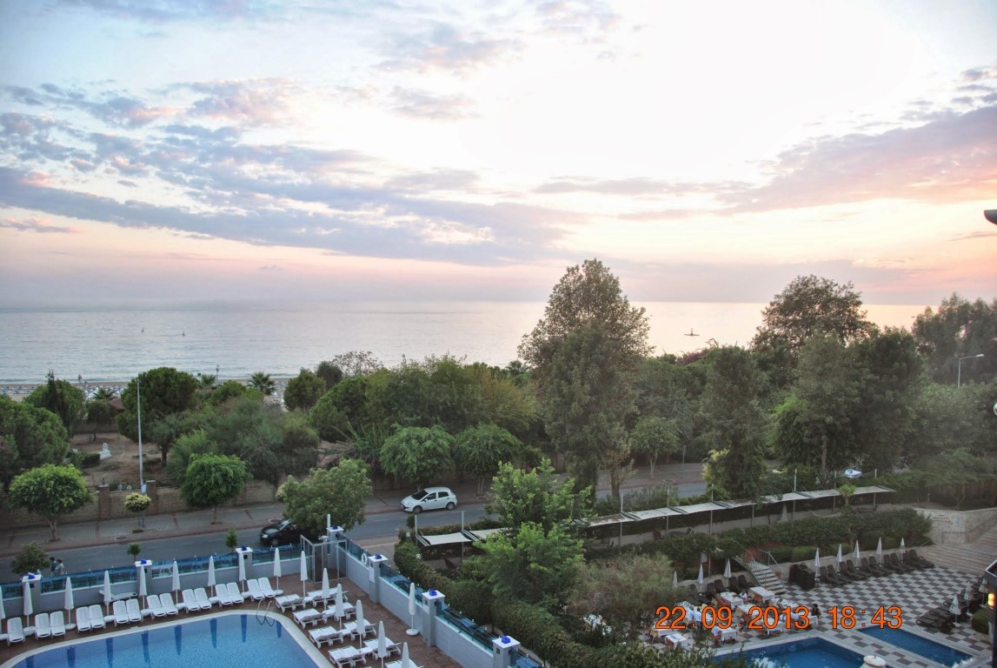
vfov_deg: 48.1
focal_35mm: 27
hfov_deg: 67.3
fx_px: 749
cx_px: 498
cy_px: 334
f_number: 3.5
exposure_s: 1/80
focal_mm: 18
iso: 200
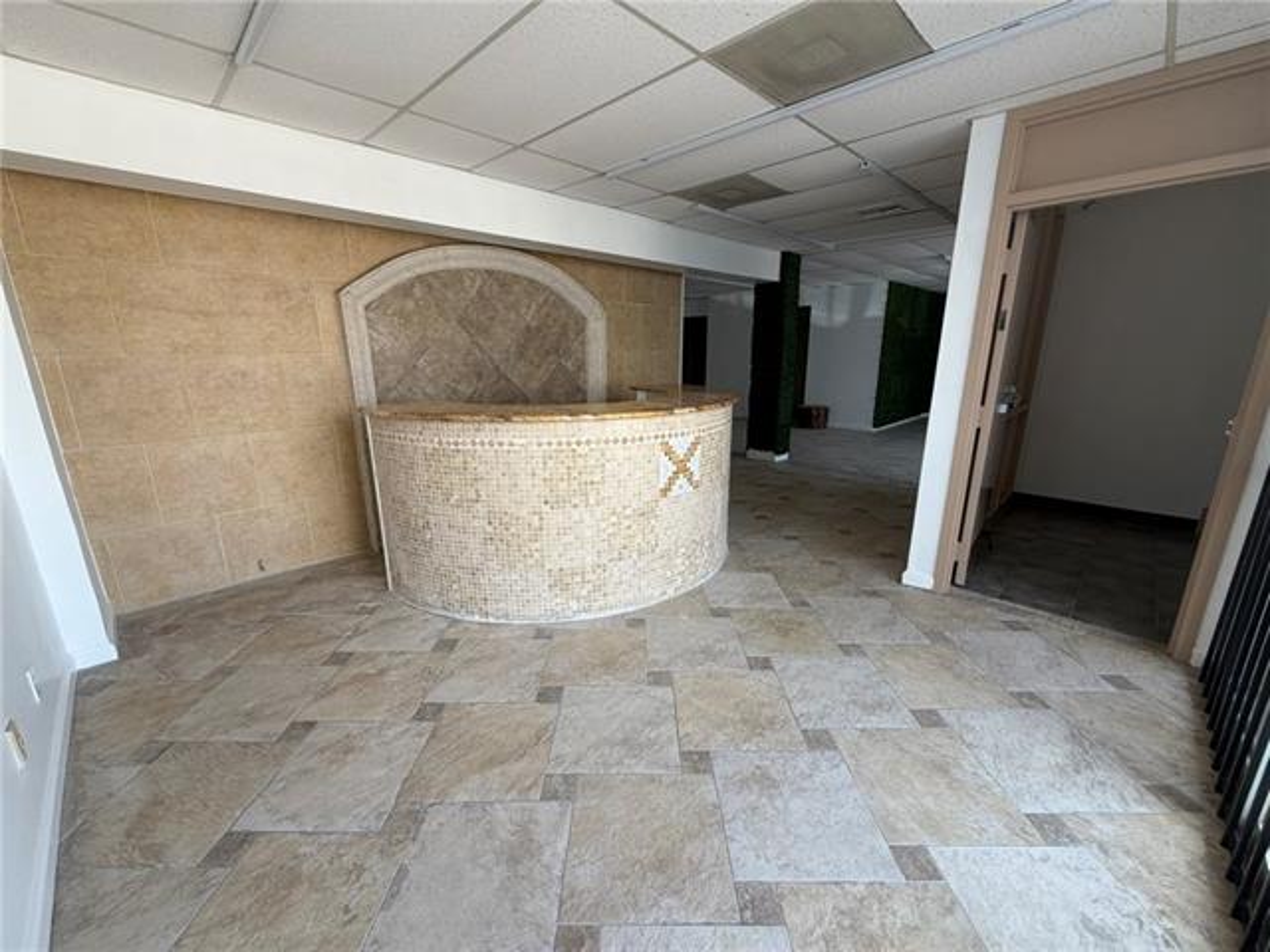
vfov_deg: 85.7
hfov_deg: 102.1
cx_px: 635
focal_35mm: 14
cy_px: 476
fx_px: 514
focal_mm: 2.22
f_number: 2.2
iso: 80
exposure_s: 1/121
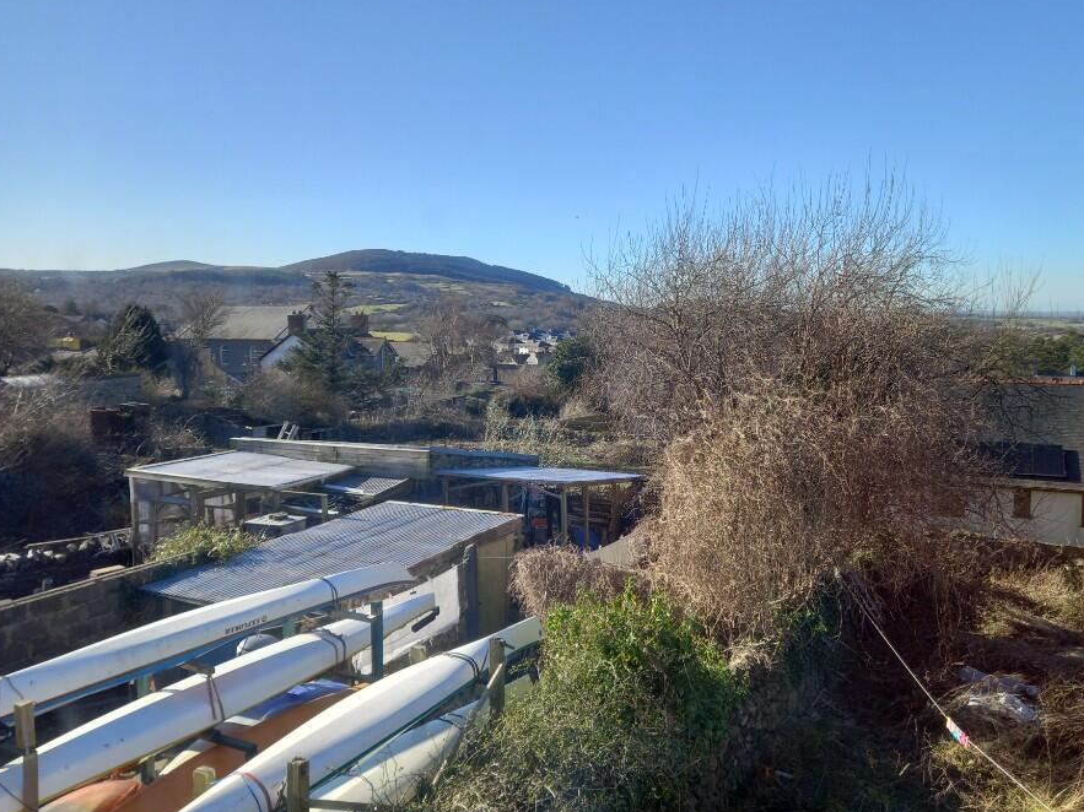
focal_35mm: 29
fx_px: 908
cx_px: 616
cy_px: 395
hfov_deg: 61.4
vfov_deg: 48.2
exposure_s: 1/326
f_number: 2
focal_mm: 4.6
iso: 25
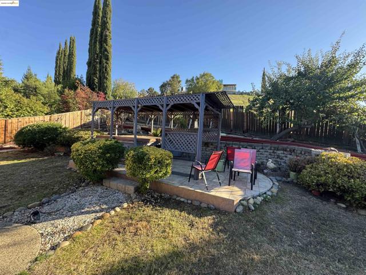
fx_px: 148
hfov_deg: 102.1
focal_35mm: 14
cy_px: 138
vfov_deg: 85.7
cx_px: 183
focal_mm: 2.22
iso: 40
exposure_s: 1/201
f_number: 2.2
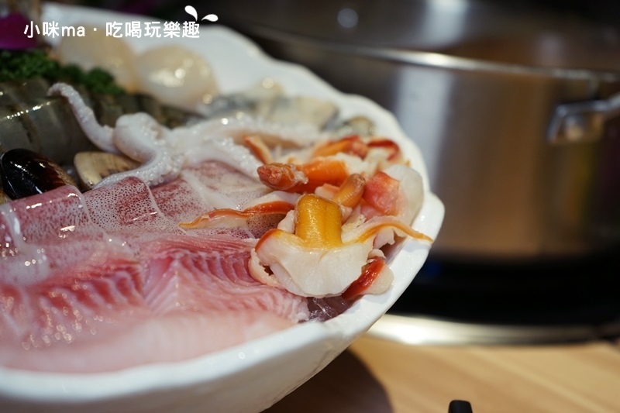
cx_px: 310
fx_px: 930
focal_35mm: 54
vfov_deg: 25.0
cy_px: 206
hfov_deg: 36.9
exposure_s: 1/60
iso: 640
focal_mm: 54
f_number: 5
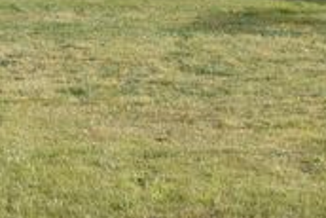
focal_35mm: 123
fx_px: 1115
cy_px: -31
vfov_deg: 11.0
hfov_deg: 16.6
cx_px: 171
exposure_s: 1/250
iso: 125
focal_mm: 30
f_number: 8
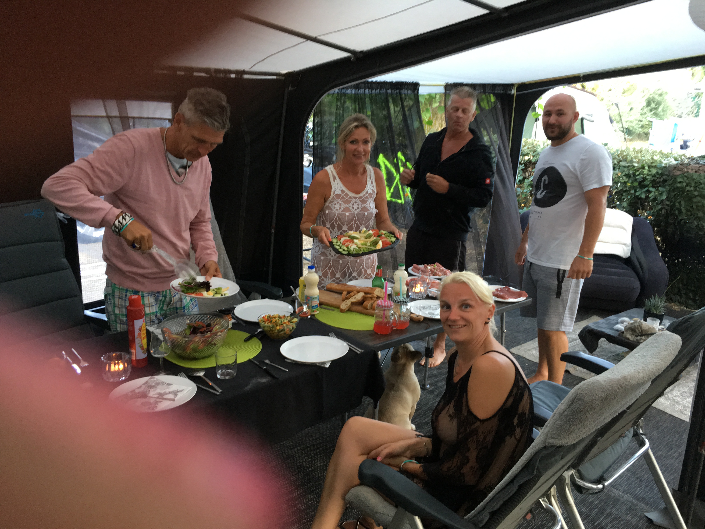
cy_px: 264
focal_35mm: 29
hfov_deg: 61.7
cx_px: 352
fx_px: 591
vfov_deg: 48.2
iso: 125
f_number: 2.2
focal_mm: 4.15
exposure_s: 1/33
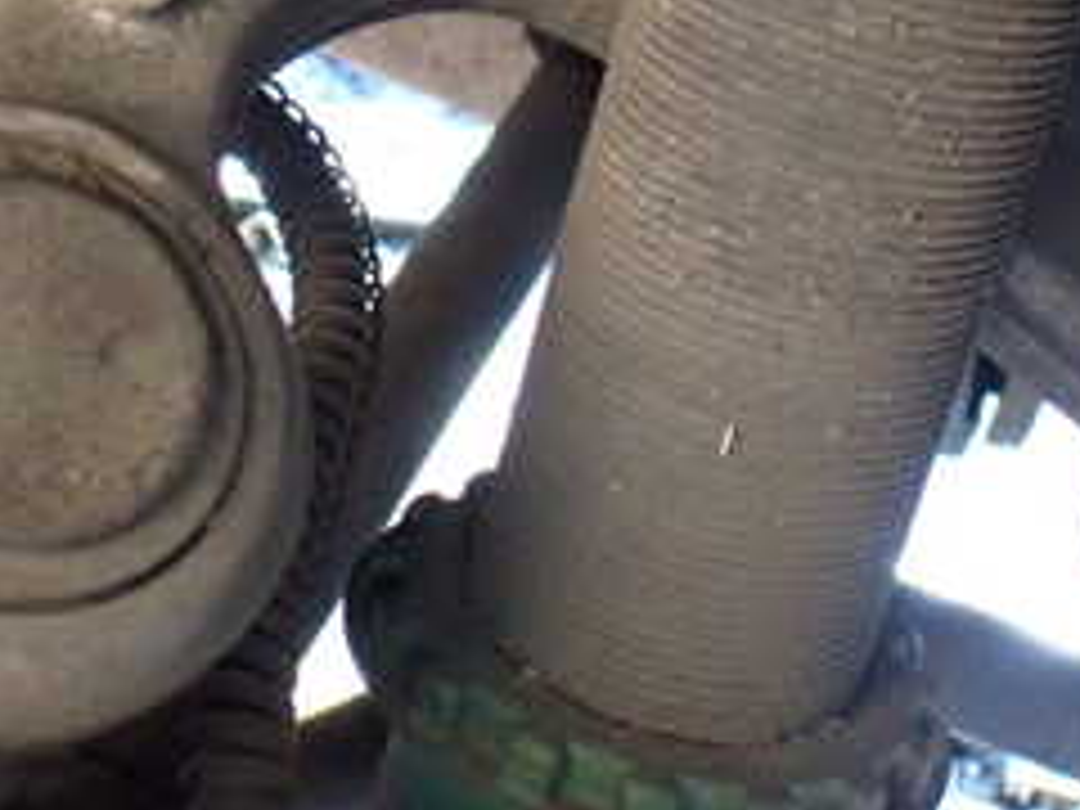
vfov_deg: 19.0
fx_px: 2340
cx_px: 549
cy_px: -45
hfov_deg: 26.0
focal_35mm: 75
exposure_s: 1/30
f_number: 2.3
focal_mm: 5.4
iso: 1000
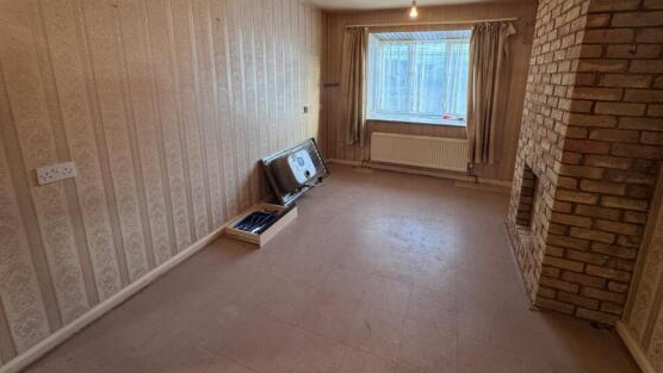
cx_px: 346
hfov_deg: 99.3
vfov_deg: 65.8
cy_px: 133
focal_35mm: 16
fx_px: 281
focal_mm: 2.22
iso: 160
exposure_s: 1/50
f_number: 2.2
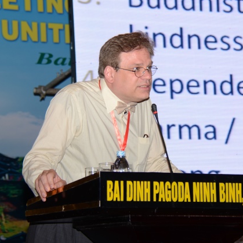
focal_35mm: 167
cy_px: 122
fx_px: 1326
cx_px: 137
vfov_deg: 10.5
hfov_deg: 10.5
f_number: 5.6
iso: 200
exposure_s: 1/60
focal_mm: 86
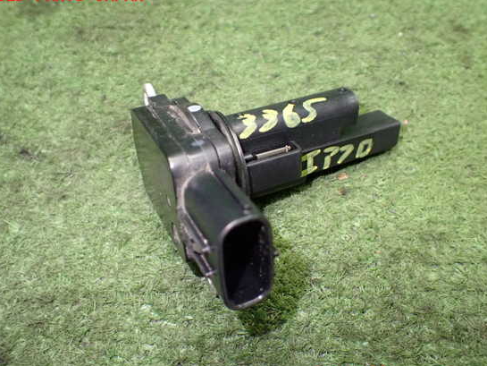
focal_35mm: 33
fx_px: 464
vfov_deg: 43.0
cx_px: 249
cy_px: 185
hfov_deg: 55.3
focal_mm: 5.4
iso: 800
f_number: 2.3
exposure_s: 1/125
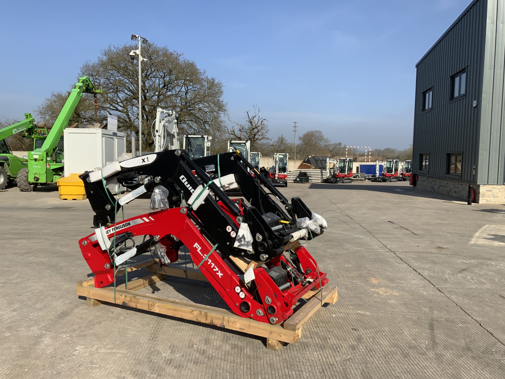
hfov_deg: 61.7
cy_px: 190
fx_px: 423
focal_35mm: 29
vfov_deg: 48.2
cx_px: 252
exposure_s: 1/2320
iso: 20
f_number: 1.8
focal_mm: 3
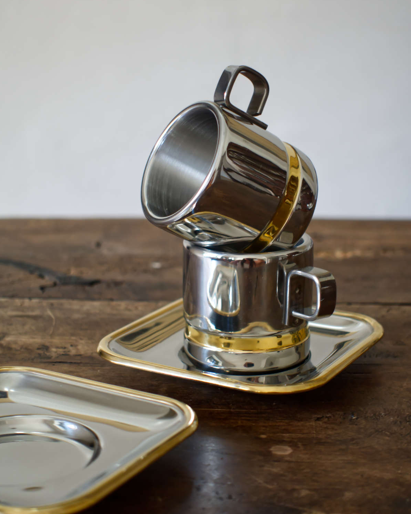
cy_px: 234
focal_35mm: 76
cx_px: 207
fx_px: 1155
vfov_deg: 25.1
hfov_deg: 20.2
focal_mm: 24.9
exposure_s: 1/80
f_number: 2.8
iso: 320
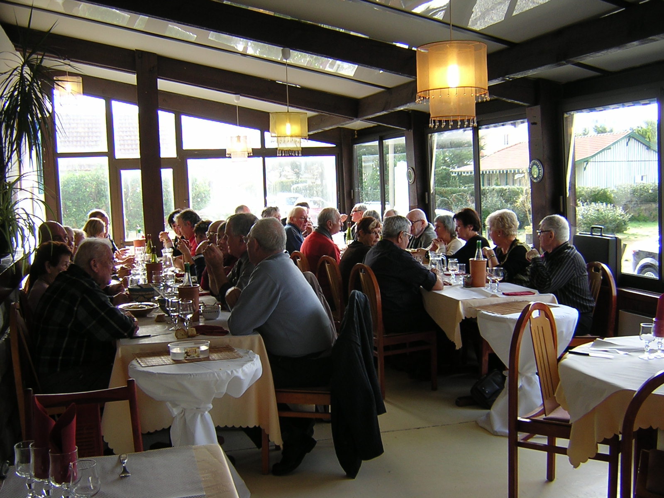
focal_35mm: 36
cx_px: 332
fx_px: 691
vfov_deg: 39.7
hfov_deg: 51.4
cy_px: 249
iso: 100
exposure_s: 1/79.6
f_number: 2.6
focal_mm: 4.7
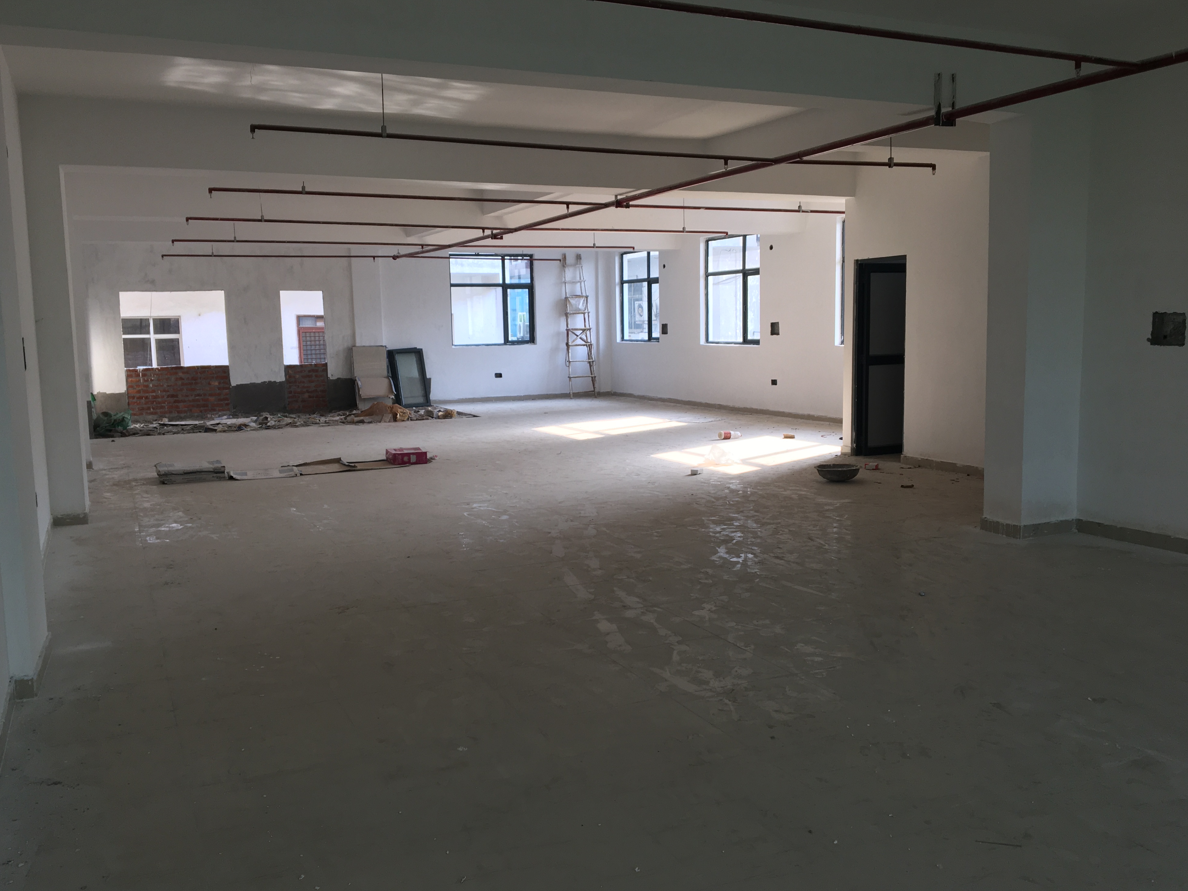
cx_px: 578
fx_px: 1030
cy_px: 448
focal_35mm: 30
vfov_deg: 46.8
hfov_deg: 60.0
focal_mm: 4.15
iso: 25
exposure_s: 1/100
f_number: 2.2
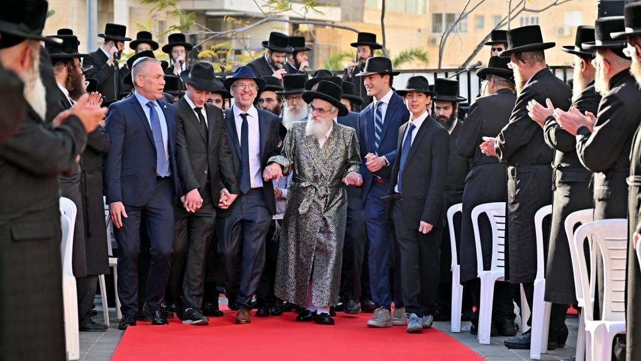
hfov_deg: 21.4
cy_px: 180
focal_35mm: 100
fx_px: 1700
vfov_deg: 12.1
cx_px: 321
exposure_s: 1/200
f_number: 4
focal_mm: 95
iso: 50
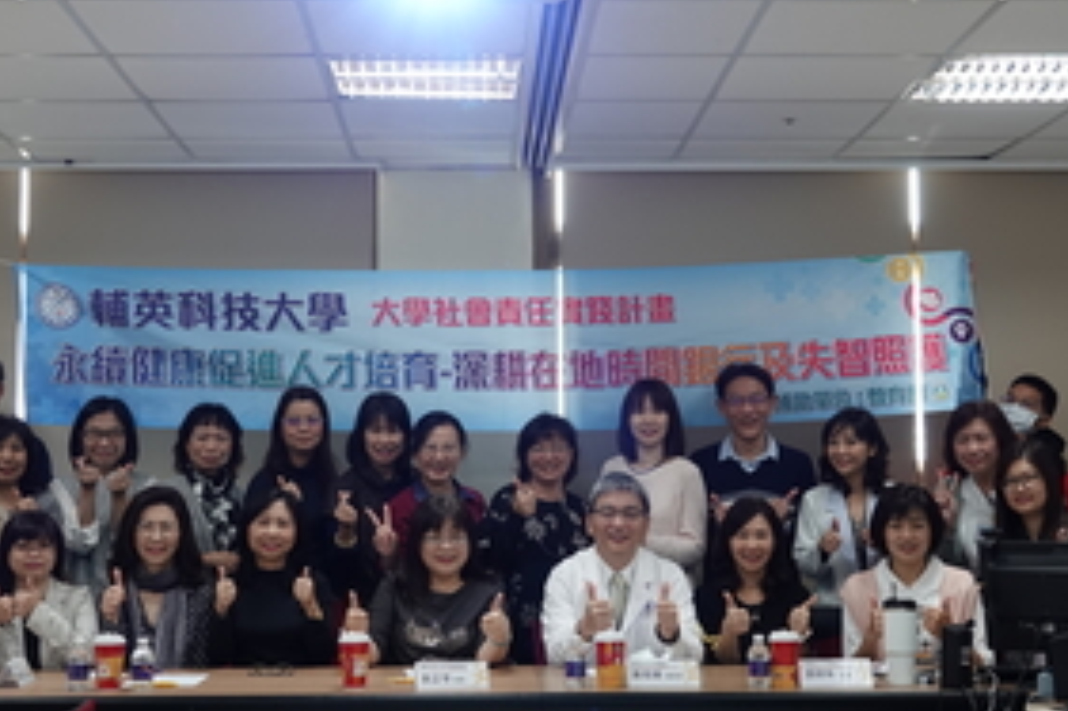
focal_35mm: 57
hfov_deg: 35.1
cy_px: 348
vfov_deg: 23.8
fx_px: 1690
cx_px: 513
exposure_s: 1/40
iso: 250
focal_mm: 14.65
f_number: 3.2
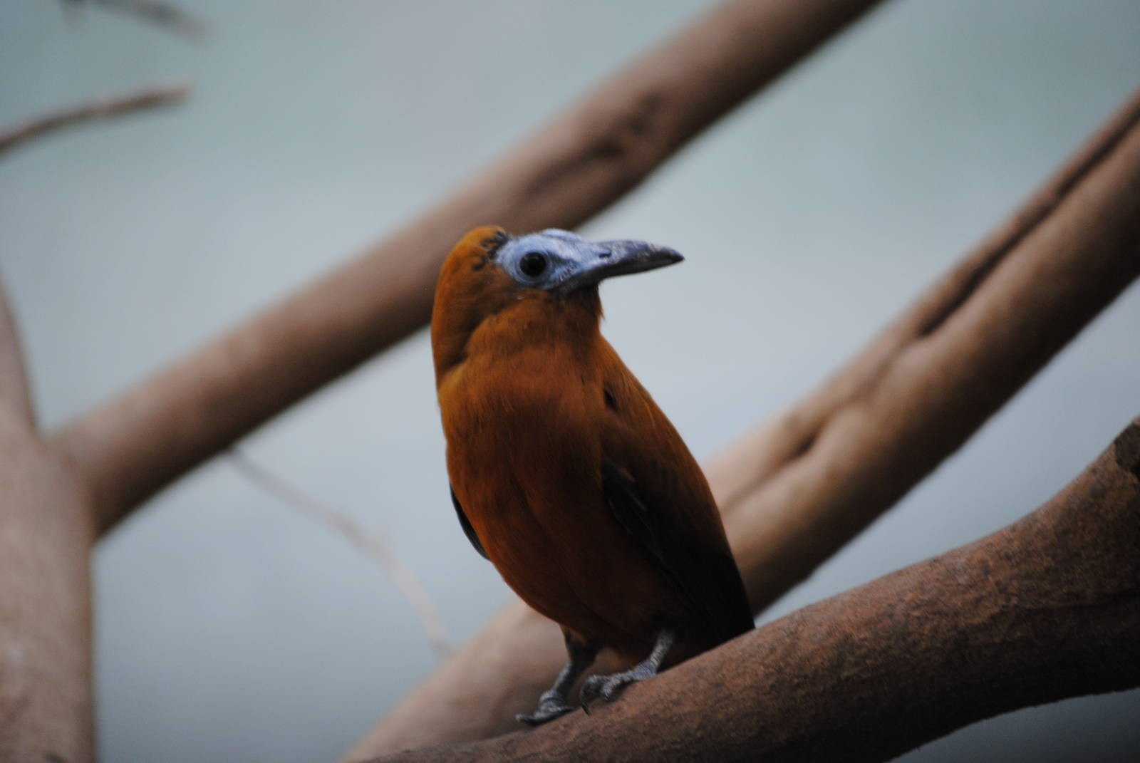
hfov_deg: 8.6
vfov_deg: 5.7
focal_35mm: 240
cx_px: 570
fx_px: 7609
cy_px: 382
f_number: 5.3
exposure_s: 1/80
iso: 400
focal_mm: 160
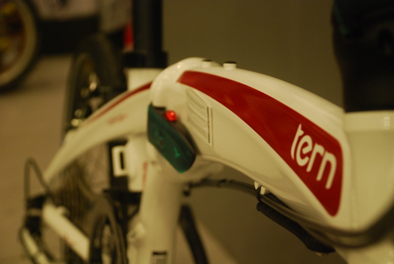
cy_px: 132
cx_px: 197
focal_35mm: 87
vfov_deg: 15.8
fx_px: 954
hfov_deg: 23.3
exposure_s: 1/40
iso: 800
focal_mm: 58
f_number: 5.3
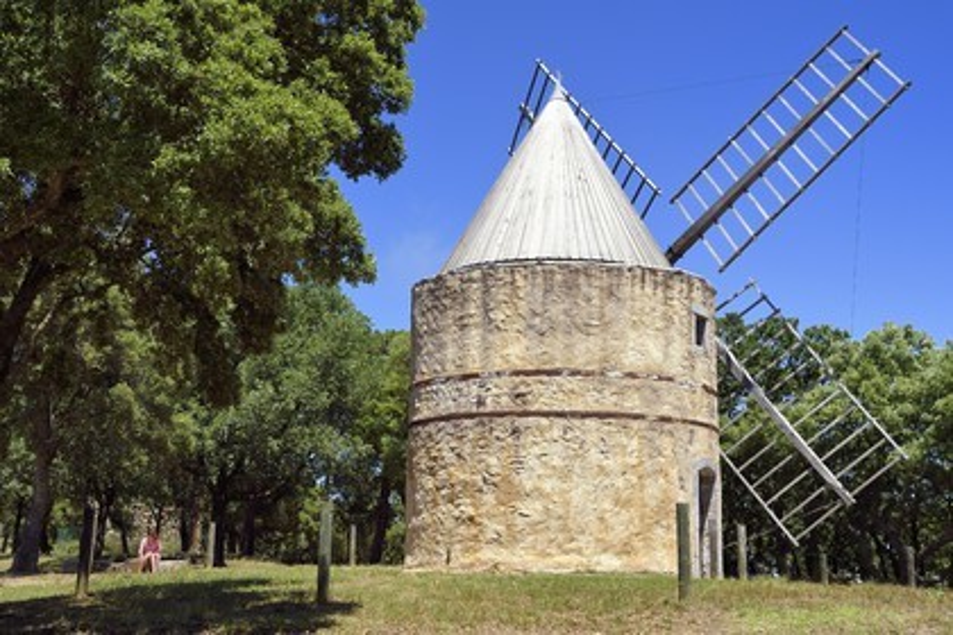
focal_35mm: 48
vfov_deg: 28.1
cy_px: 318
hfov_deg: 41.1
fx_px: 1271
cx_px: 476
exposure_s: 1/400
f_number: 10
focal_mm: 48
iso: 200
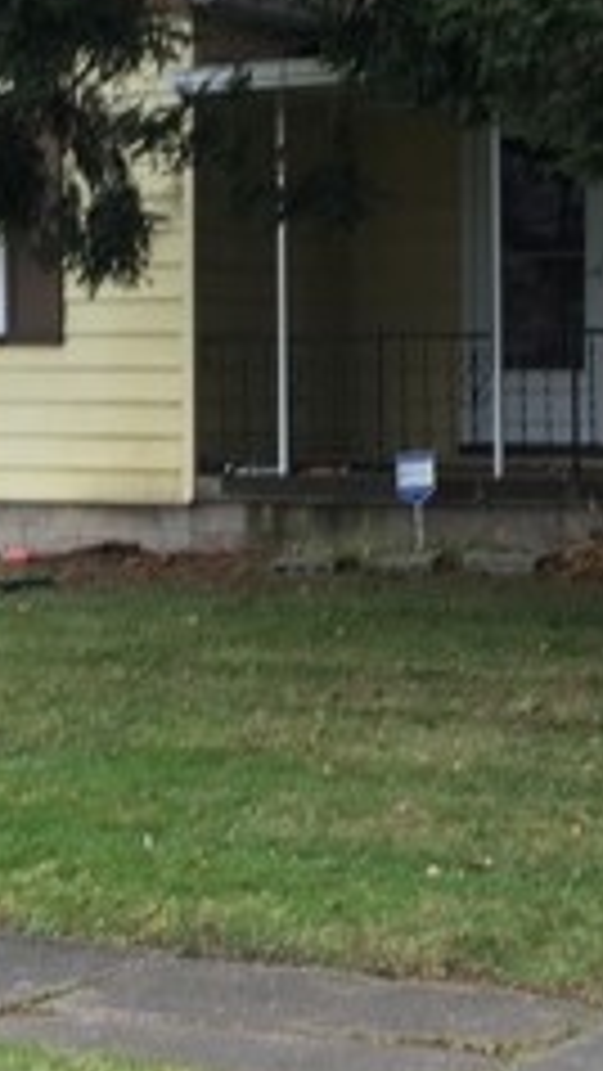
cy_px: 576
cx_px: 297
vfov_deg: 20.9
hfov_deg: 11.9
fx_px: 2897
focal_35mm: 102
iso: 25
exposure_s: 1/40
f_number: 2.2
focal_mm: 4.15
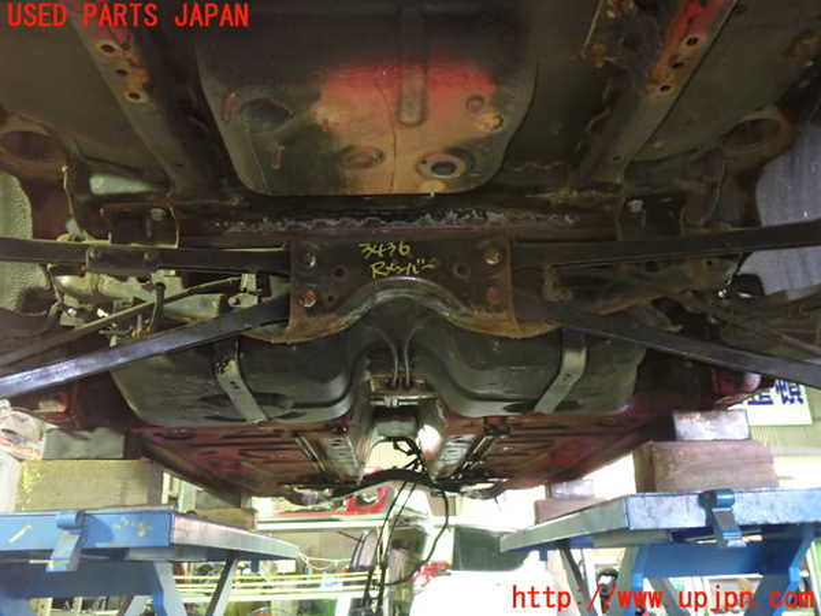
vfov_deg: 46.8
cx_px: 410
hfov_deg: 60.0
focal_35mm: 30
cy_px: 308
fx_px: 712
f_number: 2.3
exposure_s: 1/13
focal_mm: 5.4
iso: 800
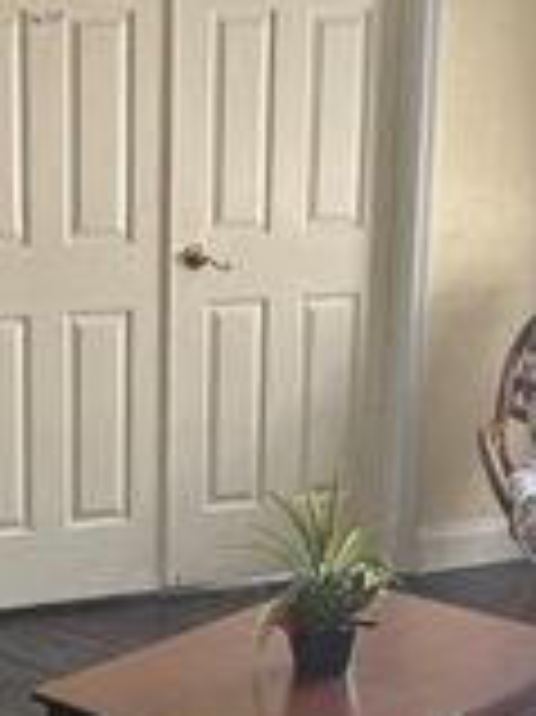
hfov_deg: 16.9
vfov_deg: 22.4
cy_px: 464
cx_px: 142
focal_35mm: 87
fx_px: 1799
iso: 100
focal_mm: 5.96
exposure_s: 1/60
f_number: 1.6
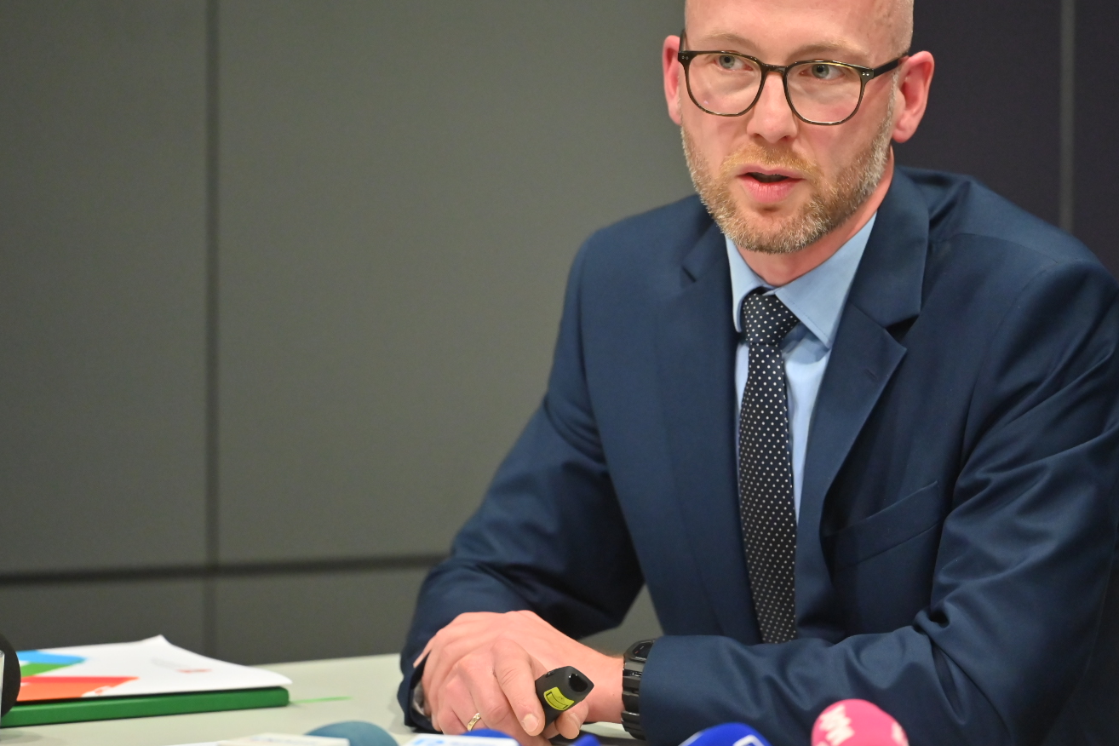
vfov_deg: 6.2
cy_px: 298
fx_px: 6900
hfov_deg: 9.3
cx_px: 630
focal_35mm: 222
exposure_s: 1/400
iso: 3200
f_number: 2.8
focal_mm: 180
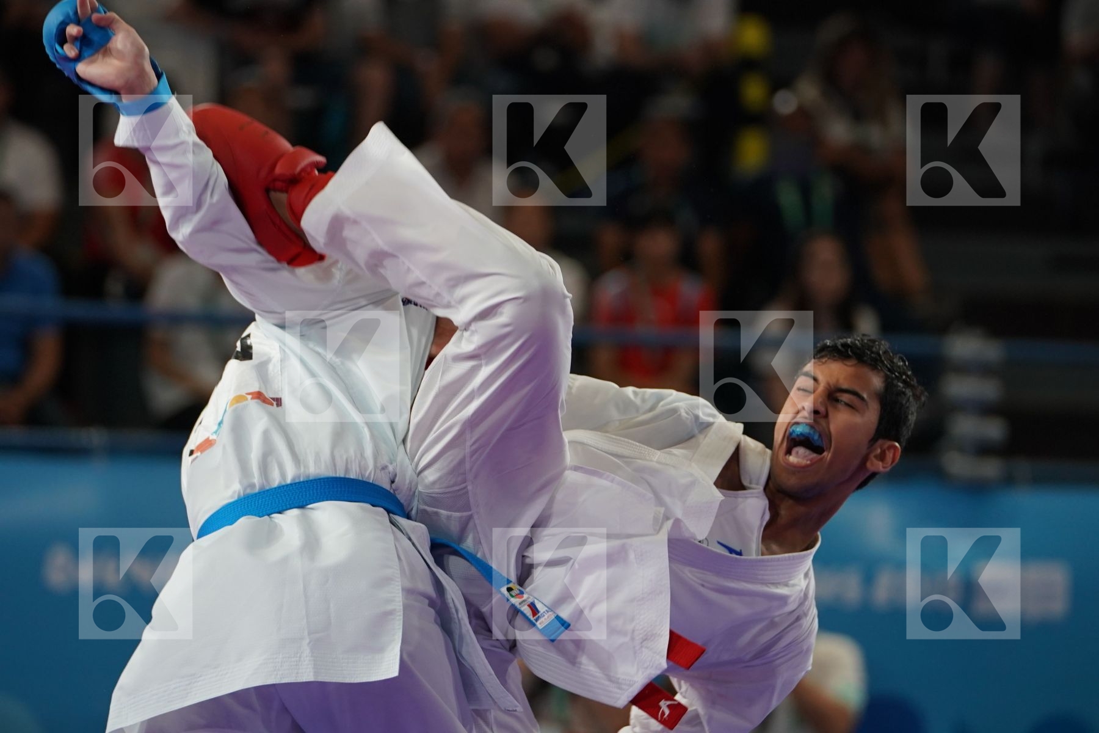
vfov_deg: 5.9
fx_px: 7082
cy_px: 366
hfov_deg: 8.9
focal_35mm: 232
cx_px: 550
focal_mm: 155
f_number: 2.8
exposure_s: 1/800
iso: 1000
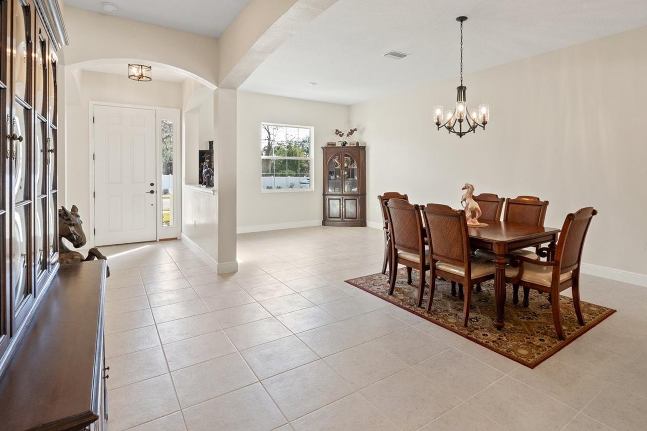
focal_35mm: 19
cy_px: 173
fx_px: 341
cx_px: 370
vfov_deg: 64.0
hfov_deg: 86.4
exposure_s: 1/15
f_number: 8
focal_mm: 10
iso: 400
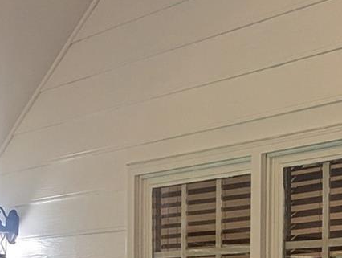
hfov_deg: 16.6
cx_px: -26
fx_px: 1138
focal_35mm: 115
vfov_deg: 12.5
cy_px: 332
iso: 52
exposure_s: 1/60
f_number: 1.85
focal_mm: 6.81
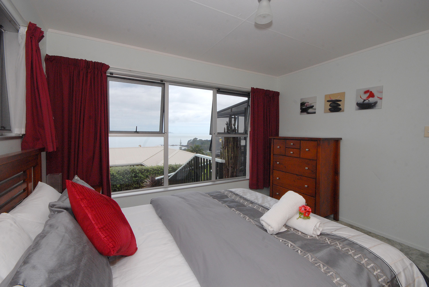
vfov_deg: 77.5
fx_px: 179
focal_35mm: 15
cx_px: 214
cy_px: 144
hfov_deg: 100.3
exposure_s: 1/250
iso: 400
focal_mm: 10
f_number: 13
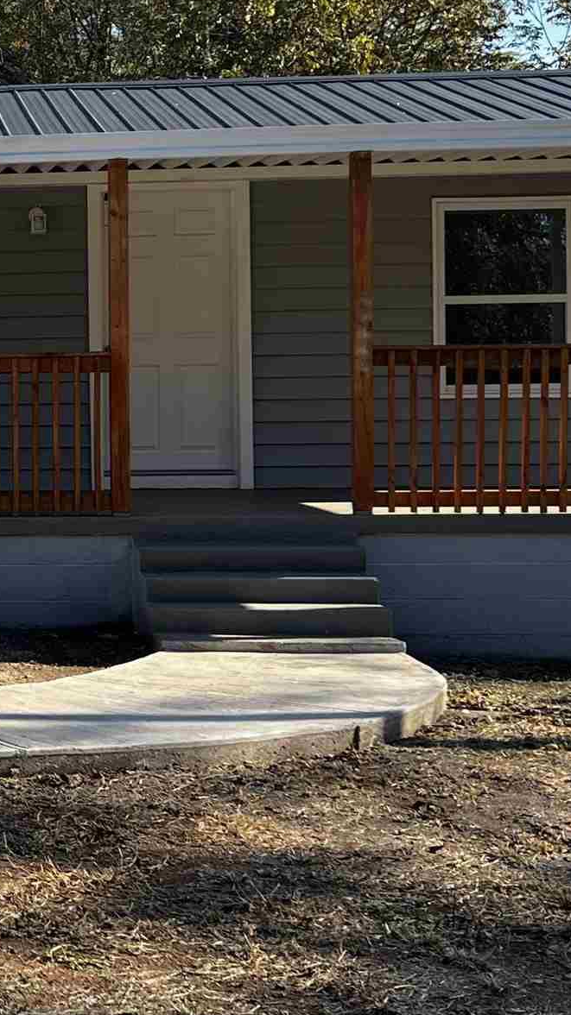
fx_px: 1993
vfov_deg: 28.5
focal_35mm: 74
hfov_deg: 15.0
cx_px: -303
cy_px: 414
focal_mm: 5.7
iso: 50
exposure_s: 1/1808
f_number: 1.5
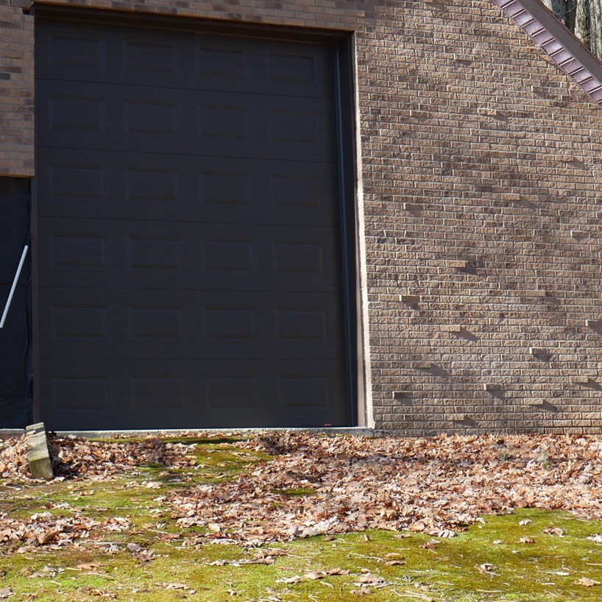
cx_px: 258
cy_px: 185
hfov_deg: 20.6
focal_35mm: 84
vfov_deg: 20.5
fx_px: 1653
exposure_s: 1/400
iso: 200
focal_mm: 19
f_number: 4.1
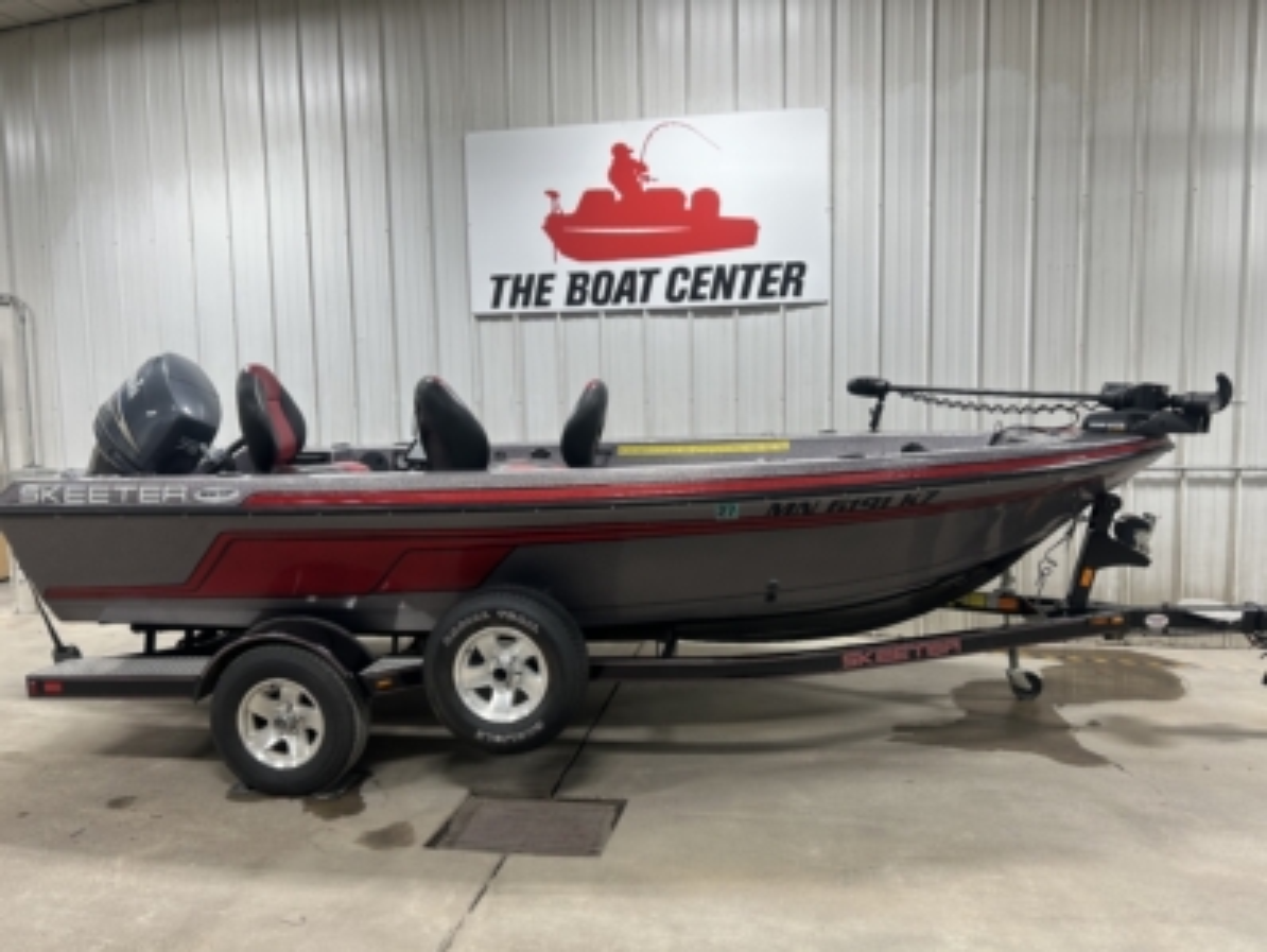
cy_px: 476
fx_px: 952
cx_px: 634
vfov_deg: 53.1
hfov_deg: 67.3
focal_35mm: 26
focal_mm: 5.7
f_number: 1.5
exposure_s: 1/120
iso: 32
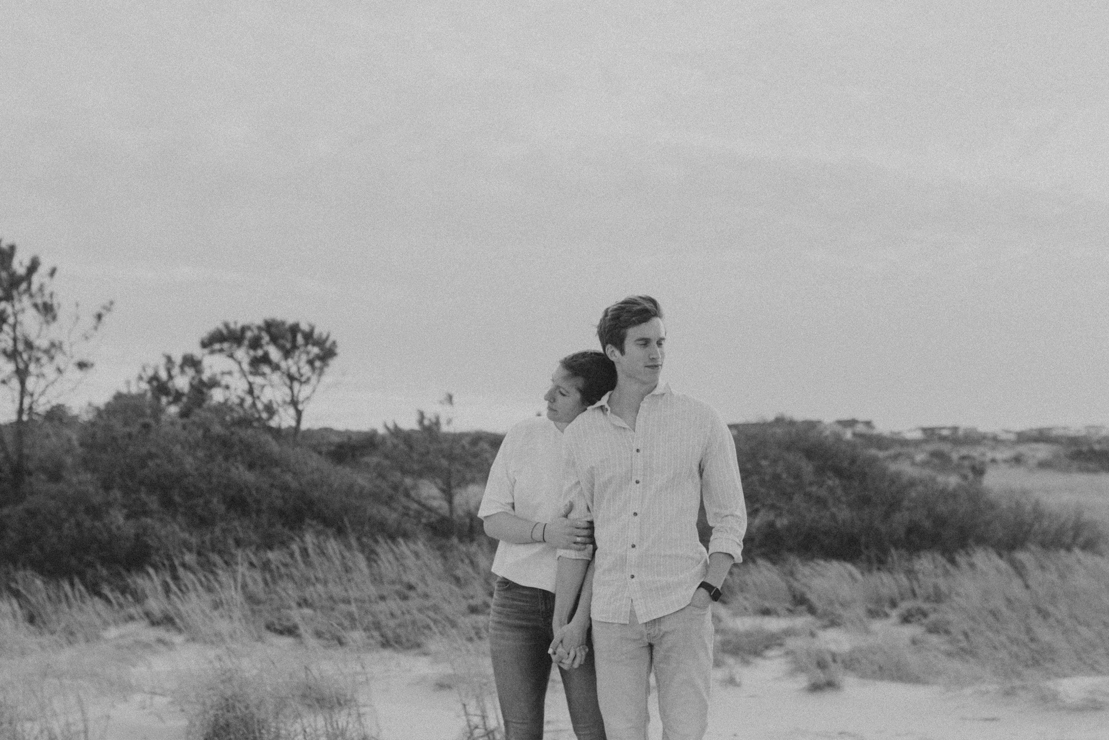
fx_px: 1617
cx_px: 554
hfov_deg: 37.9
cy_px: 370
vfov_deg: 25.8
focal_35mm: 52
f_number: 2.8
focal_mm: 35
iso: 100
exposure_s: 1/640
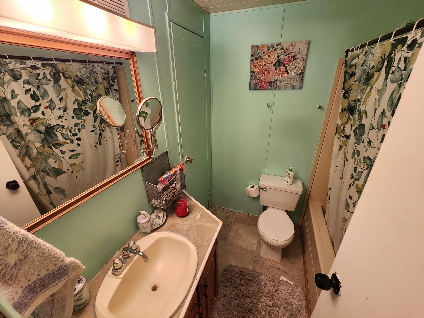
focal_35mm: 13
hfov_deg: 106.2
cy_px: 159
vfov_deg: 89.9
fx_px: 159
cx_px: 212
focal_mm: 2.2
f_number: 2.2
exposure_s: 1/60
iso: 250
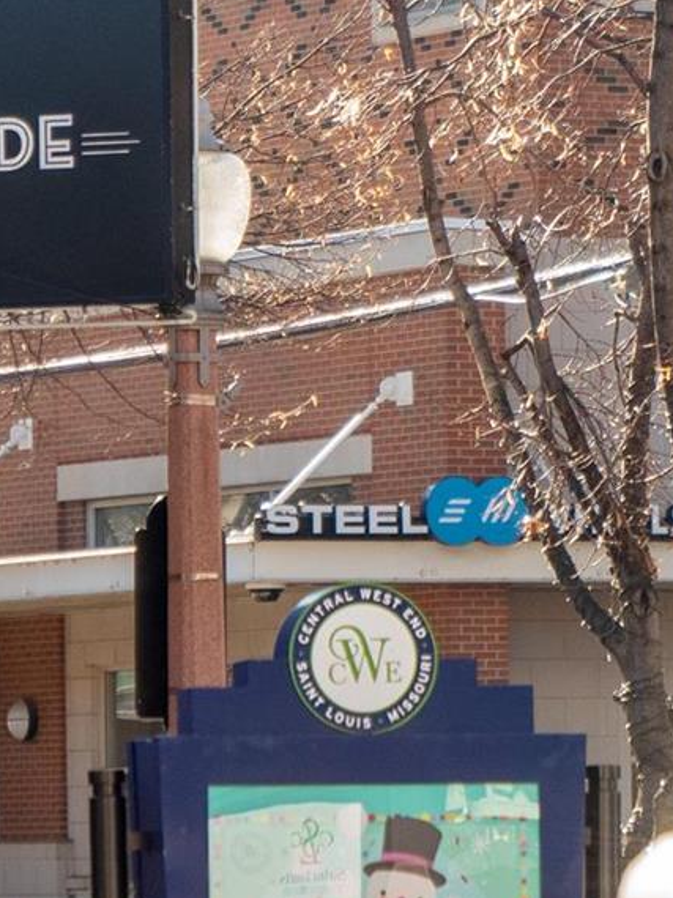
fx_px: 8405
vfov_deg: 6.1
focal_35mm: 324
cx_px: 172
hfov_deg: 4.6
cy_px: 147
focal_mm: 60
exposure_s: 1/1250
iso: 400
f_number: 4
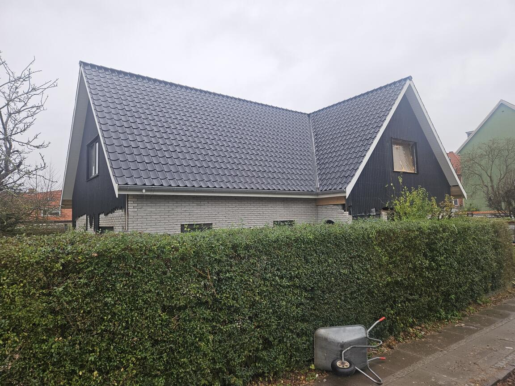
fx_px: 342
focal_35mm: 23
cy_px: 193
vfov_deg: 58.9
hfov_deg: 73.9
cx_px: 258
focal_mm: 5.4
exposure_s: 1/359
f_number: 1.8
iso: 125
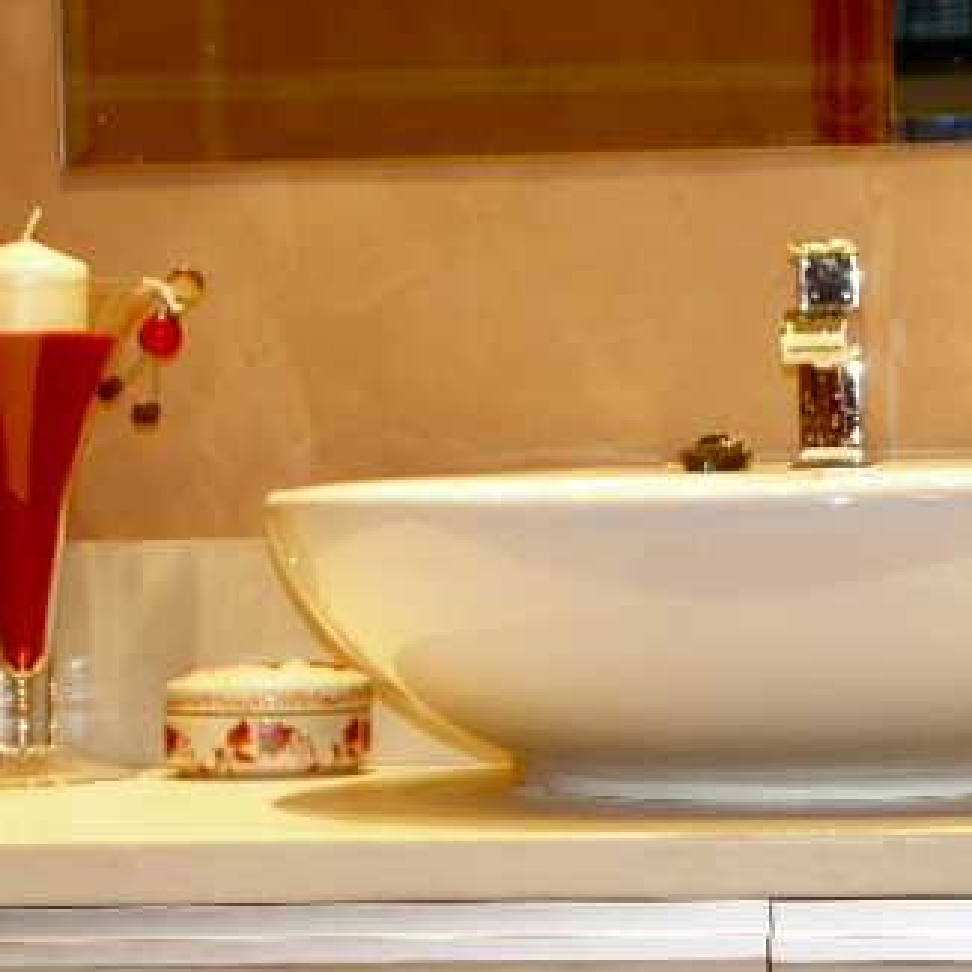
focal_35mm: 123
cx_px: 769
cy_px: 353
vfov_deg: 14.1
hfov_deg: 14.1
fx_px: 3913
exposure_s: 1/10
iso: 400
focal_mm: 35
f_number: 5
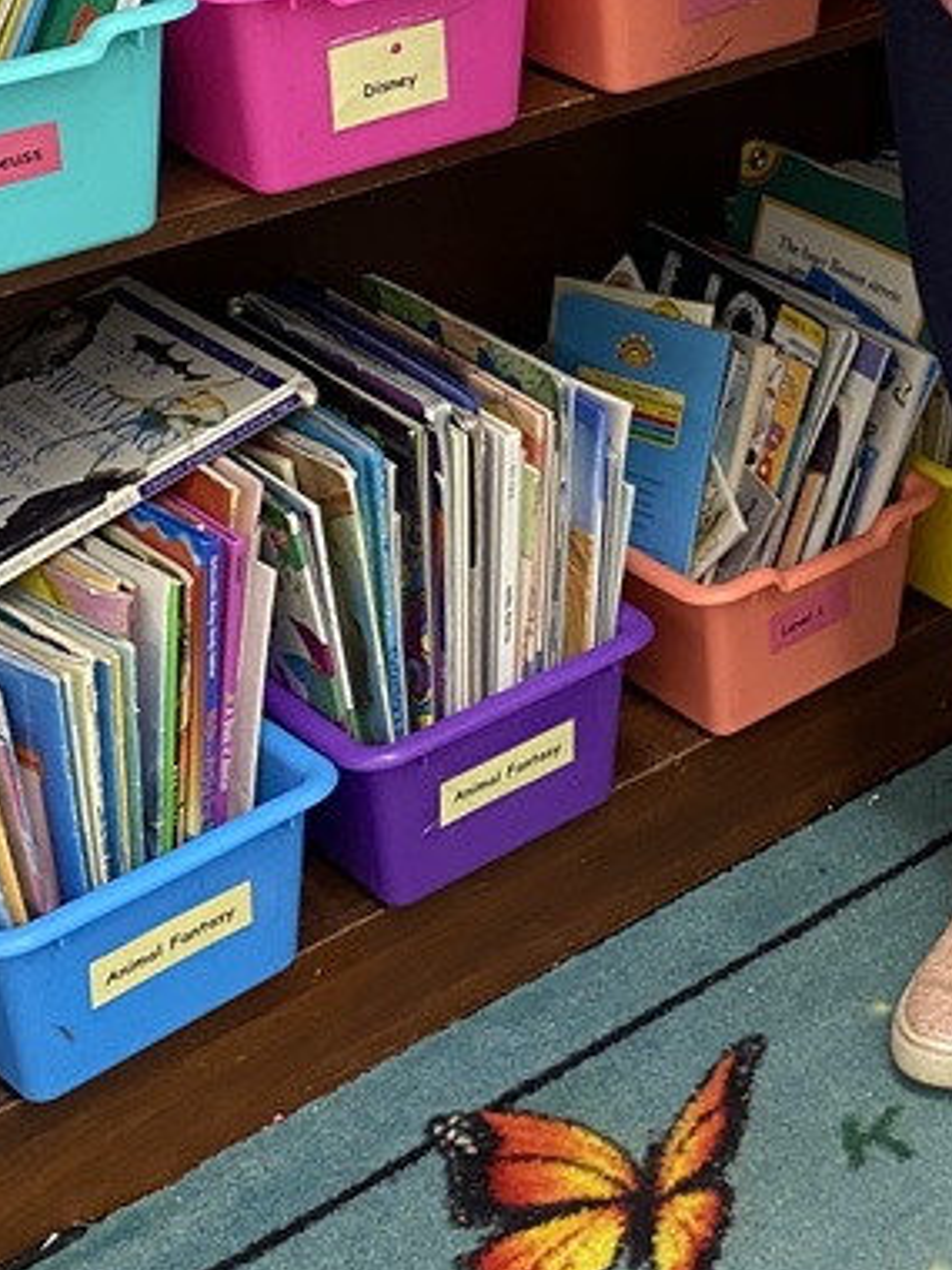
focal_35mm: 70
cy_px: -7
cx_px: 1249
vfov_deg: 26.3
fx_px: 2567
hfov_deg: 19.3
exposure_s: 1/60
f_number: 1.8
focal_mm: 4.25
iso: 125
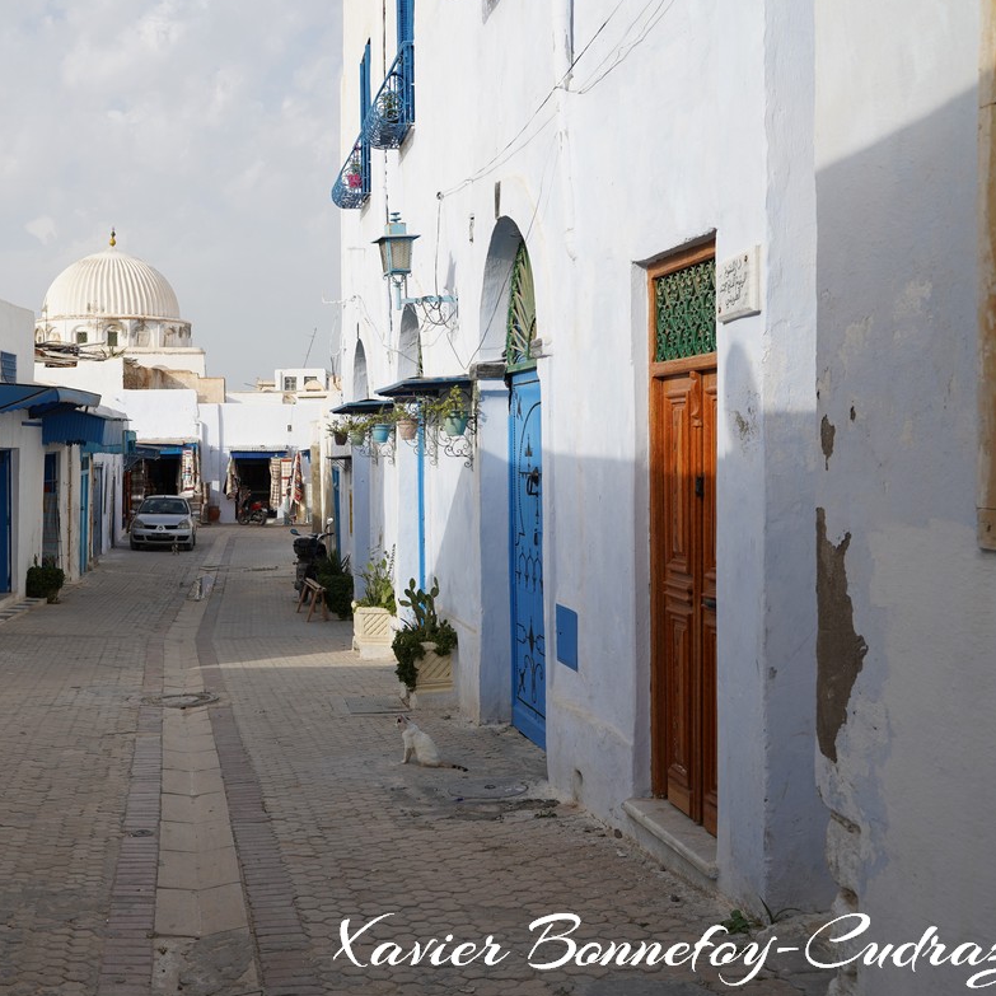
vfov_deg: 39.2
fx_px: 1400
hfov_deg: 38.3
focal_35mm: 43
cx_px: 271
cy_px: 492
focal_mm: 33
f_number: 6.3
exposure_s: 1/320
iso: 100
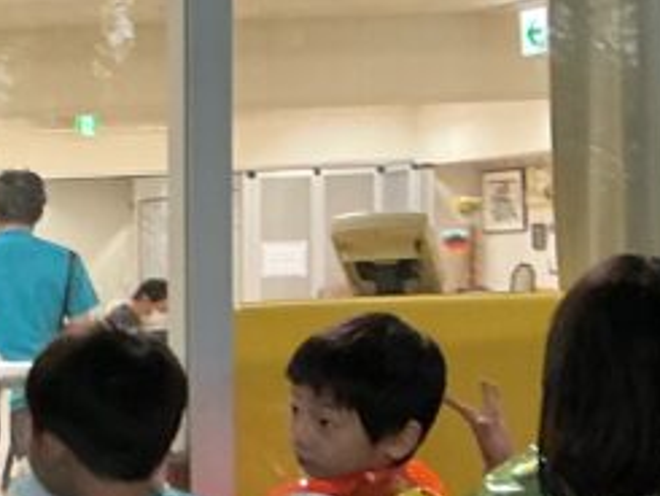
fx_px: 2308
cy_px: 472
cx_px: -595
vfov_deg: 12.1
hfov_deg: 14.1
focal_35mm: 121
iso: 160
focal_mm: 3
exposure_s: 1/60
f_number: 1.8
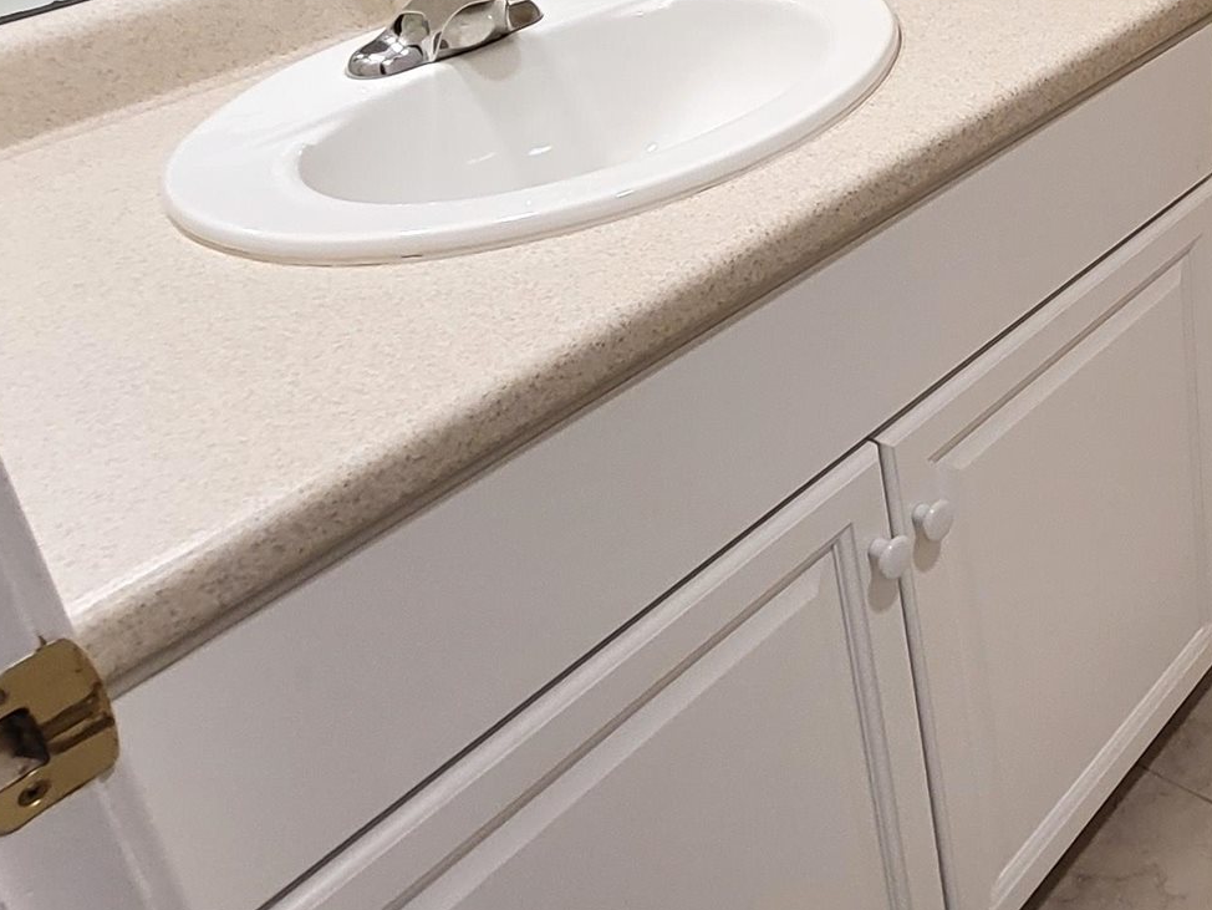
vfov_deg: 33.0
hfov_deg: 39.4
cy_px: 61
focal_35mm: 41
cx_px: 1258
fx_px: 1436
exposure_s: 1/60
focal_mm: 1.74
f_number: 2.2
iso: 160
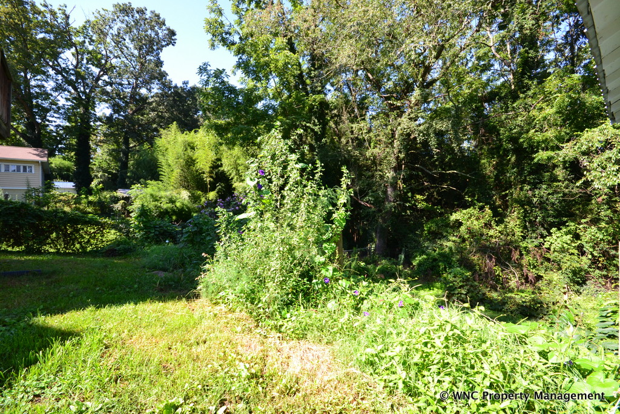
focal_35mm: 15
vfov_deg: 77.3
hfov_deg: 100.4
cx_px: 310
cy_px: 207
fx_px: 258
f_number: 9
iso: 400
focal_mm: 10
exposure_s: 1/125
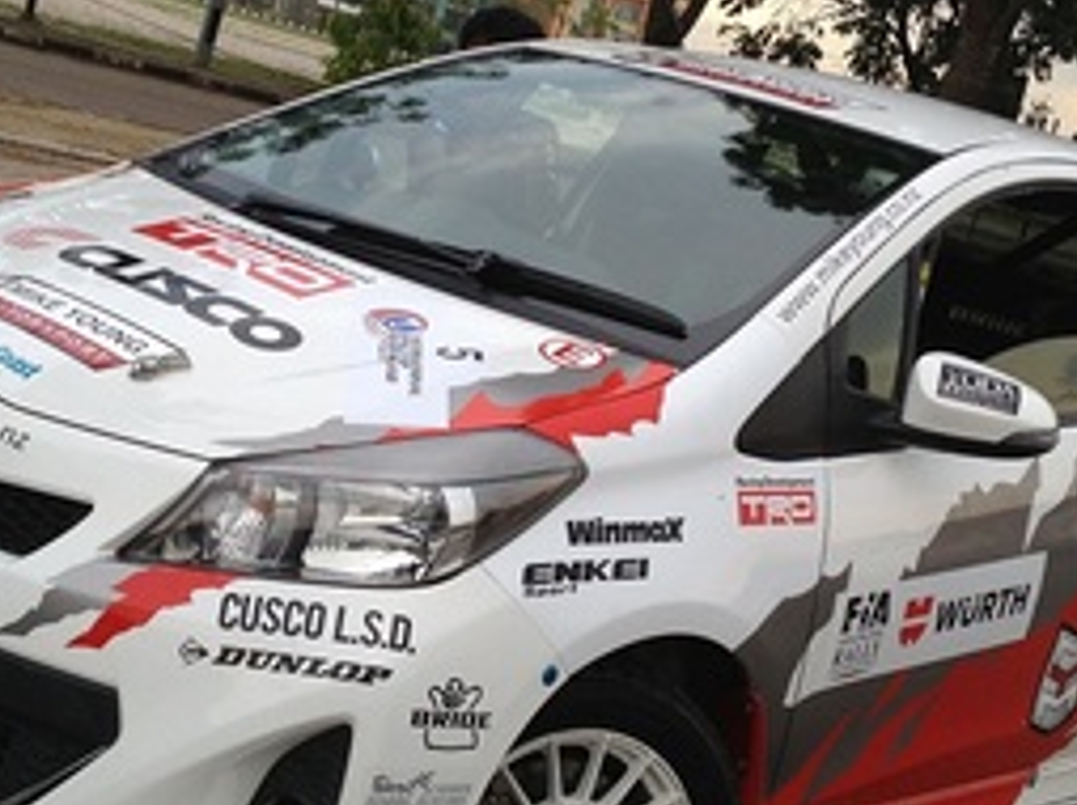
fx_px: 2145
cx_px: 547
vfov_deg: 21.3
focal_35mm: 69
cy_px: 426
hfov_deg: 28.2
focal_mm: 4.28
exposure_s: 1/381
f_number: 2.4
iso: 50
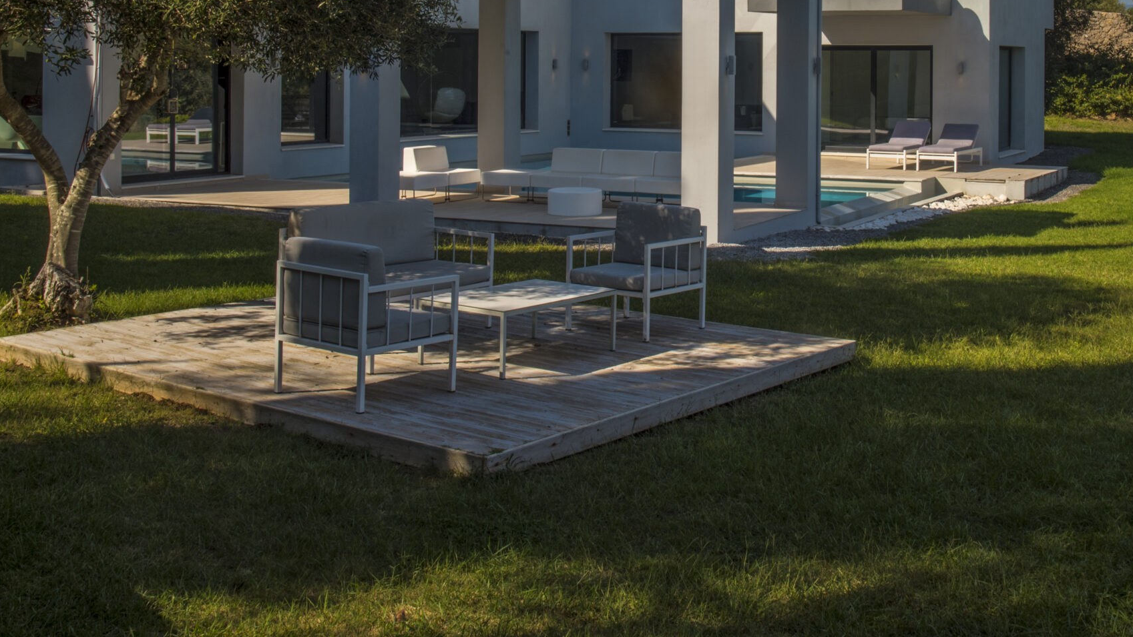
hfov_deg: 41.9
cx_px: 672
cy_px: 70
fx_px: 1472
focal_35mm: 49
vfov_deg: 23.8
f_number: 22
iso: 100
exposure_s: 1/20
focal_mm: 31
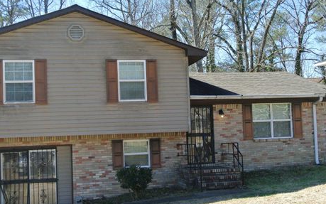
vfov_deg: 26.3
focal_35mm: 49
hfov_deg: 41.0
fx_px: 435
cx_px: 165
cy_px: 111
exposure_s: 1/250
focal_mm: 16.3
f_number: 4.2
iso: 100
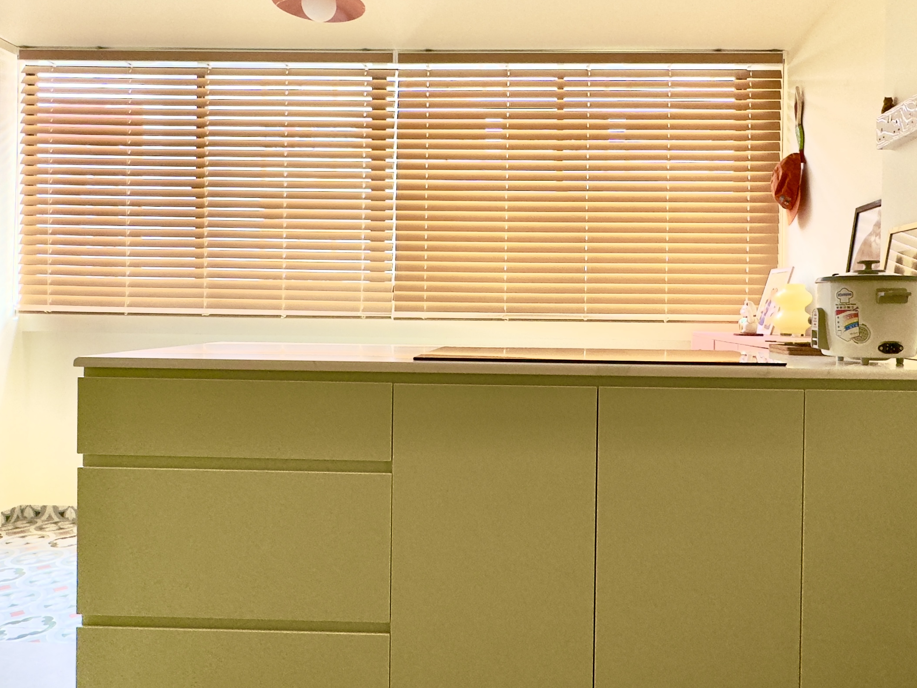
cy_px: 315
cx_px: 539
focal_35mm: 27
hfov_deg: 64.9
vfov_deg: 51.3
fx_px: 715
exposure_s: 1/99
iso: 100
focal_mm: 2.22
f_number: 2.2
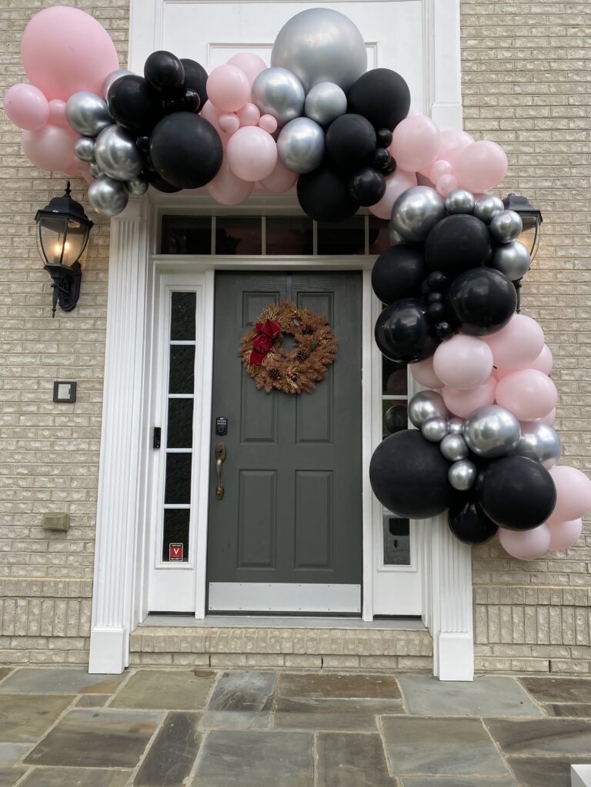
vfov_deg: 67.3
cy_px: 394
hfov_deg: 53.1
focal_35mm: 26
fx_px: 592
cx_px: 296
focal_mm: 4.25
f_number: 1.8
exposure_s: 1/568
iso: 32
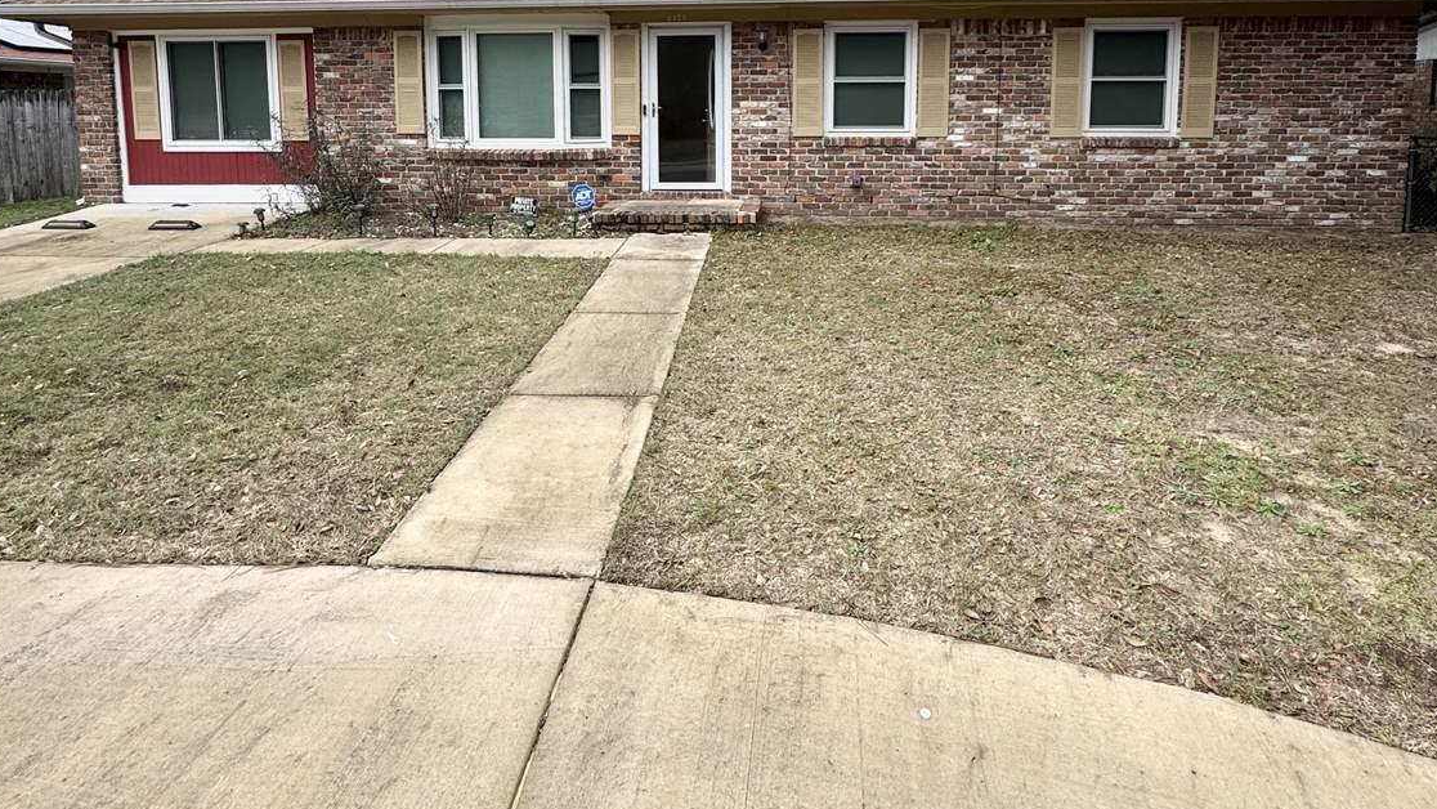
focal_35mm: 21
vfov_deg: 51.0
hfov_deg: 83.8
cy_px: 189
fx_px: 800
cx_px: 724
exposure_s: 1/734
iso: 40
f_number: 2.2
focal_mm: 2.22
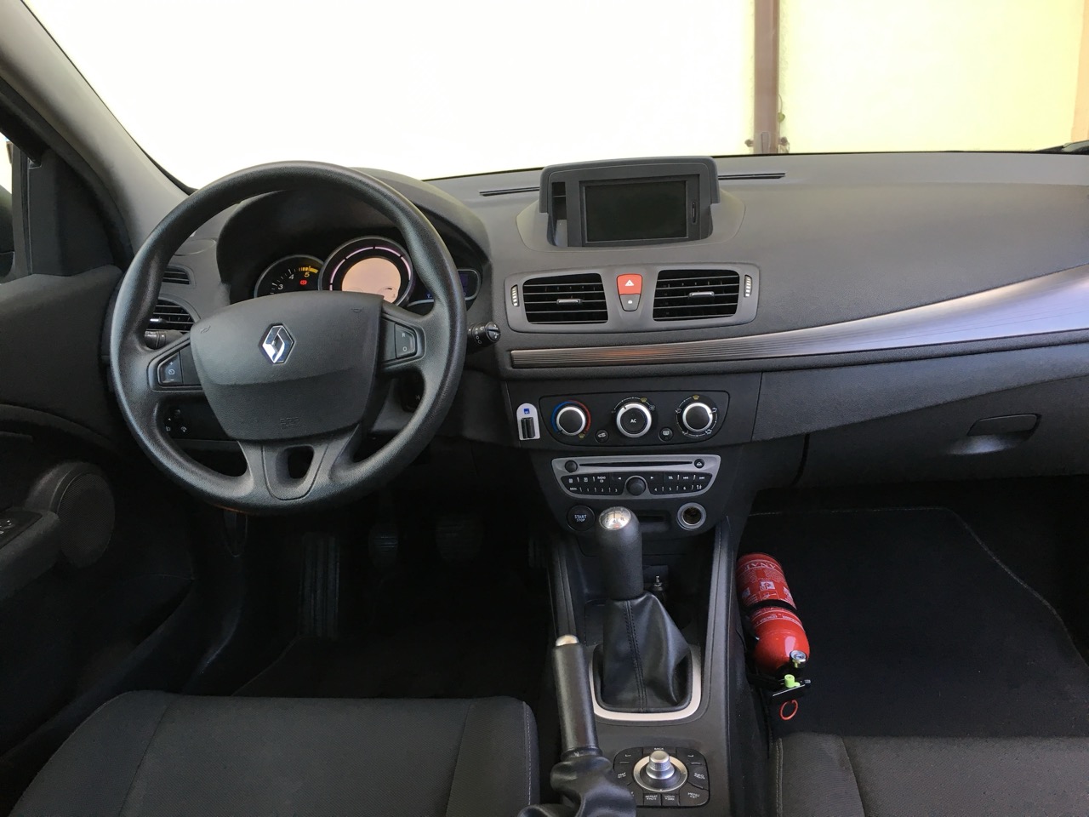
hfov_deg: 61.7
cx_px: 544
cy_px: 408
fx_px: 912
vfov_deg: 48.2
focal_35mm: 29
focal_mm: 4.15
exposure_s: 1/33
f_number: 2.2
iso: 40
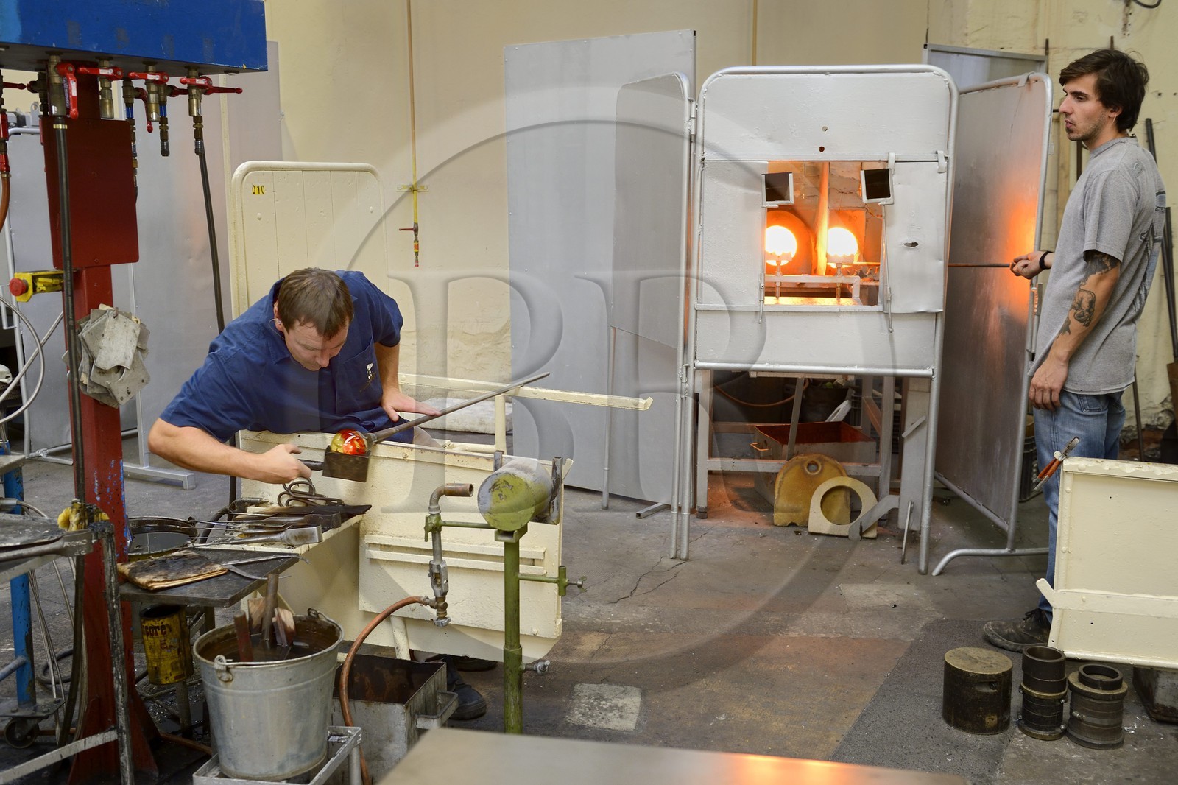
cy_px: 392
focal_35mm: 34
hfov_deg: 55.8
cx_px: 589
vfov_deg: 38.9
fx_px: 1112
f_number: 4.5
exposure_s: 1/60
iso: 800
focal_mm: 34
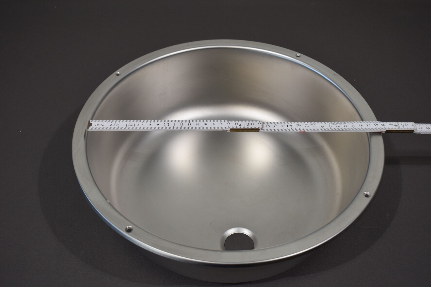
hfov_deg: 47.9
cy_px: 144
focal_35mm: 40
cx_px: 216
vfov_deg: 33.0
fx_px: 485
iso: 360
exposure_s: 1/125
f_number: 5.6
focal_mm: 27
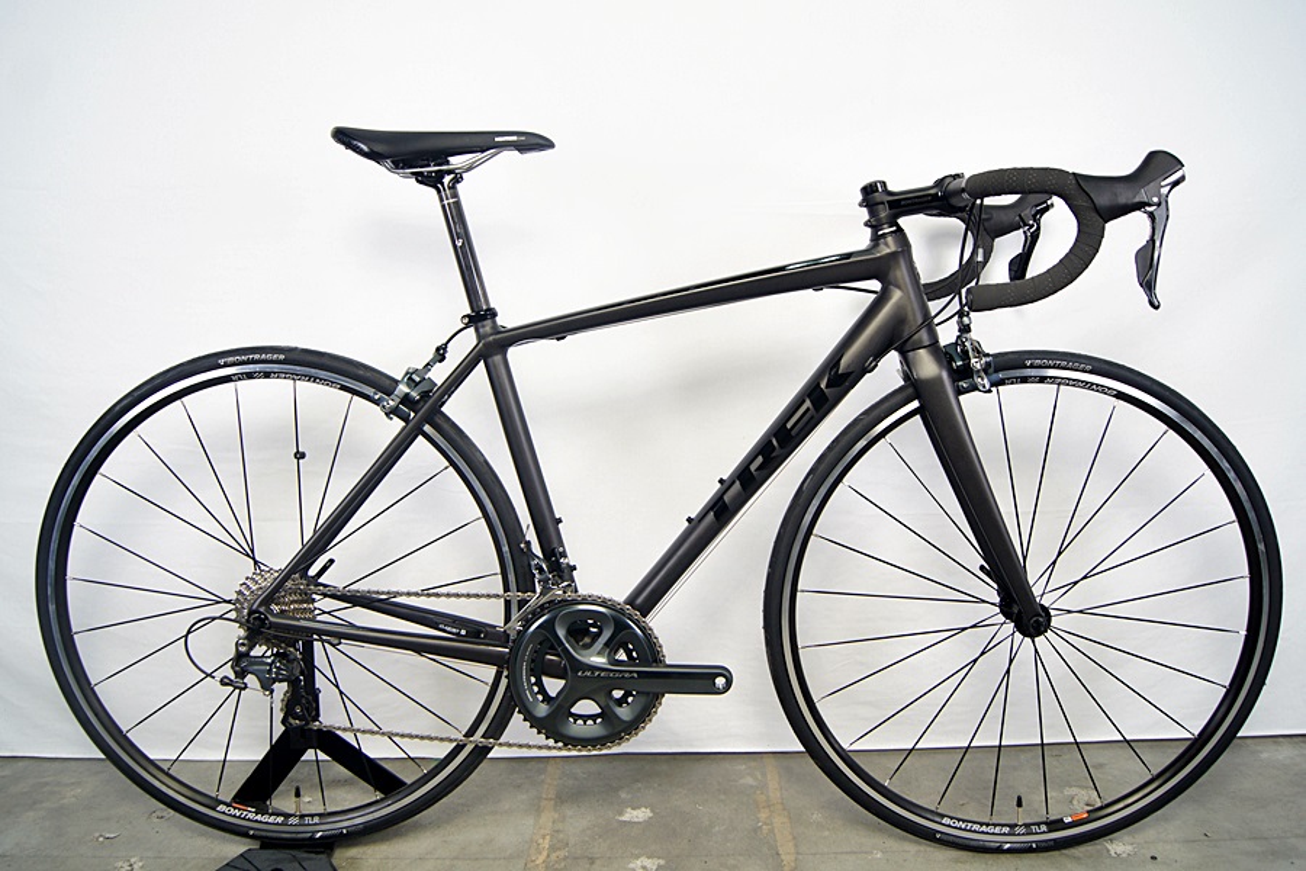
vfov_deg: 43.6
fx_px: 1088
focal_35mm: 30
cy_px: 436
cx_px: 653
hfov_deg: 61.9
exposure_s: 1/60
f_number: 3.5
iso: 250
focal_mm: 20
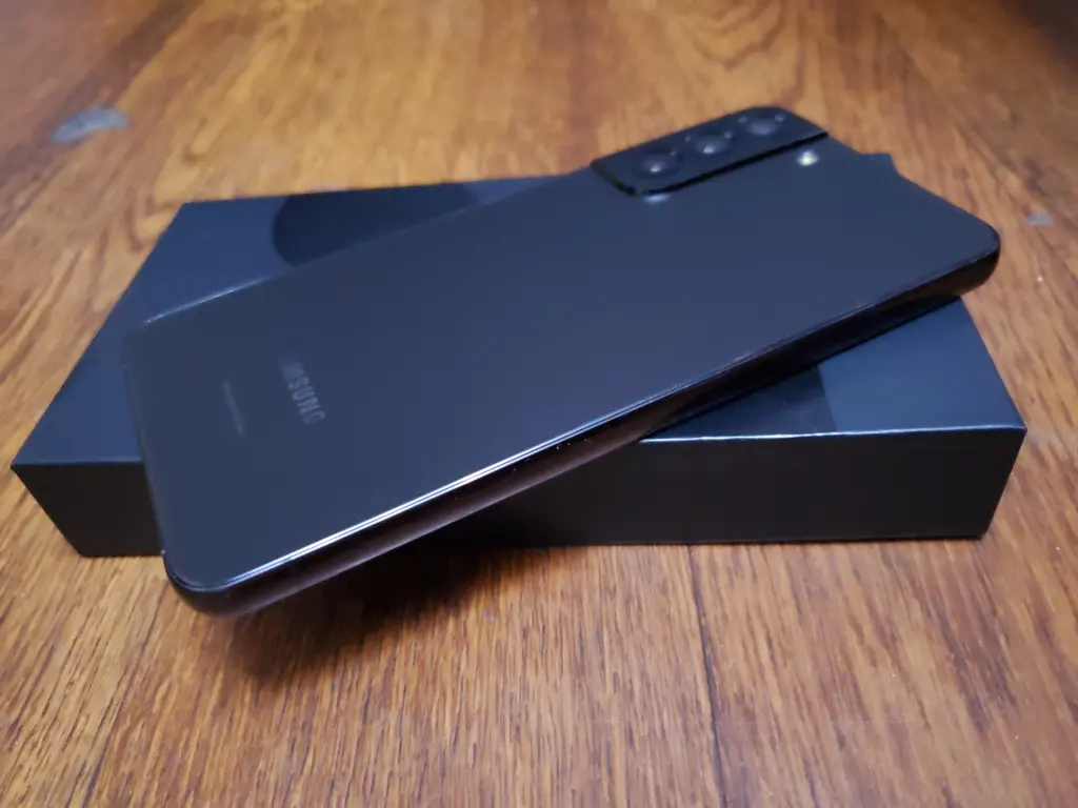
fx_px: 810
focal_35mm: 26
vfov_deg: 53.1
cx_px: 539
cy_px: 404
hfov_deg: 67.3
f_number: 1.5
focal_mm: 4.3
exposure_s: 1/6
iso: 1250
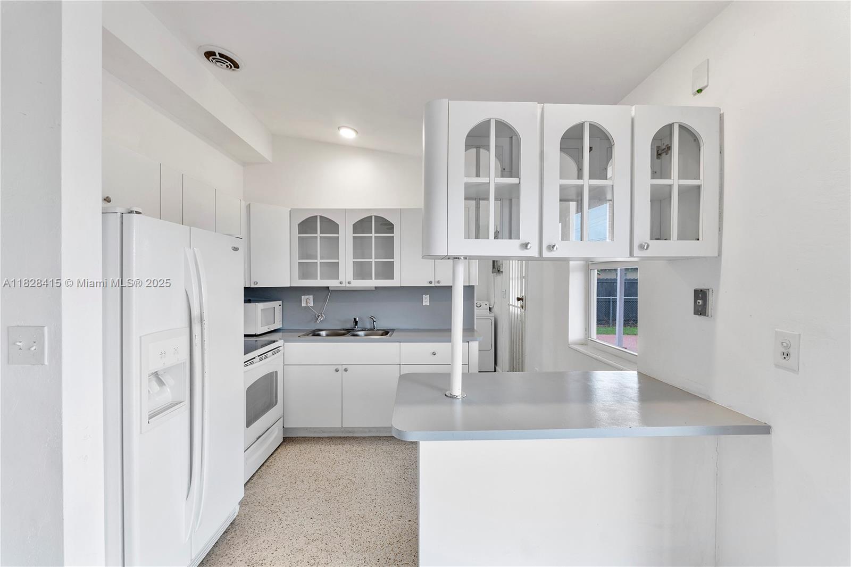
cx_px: 426
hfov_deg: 100.4
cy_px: 284
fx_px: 354
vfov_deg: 77.3
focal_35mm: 15
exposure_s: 1/4
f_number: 11
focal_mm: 10
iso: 160
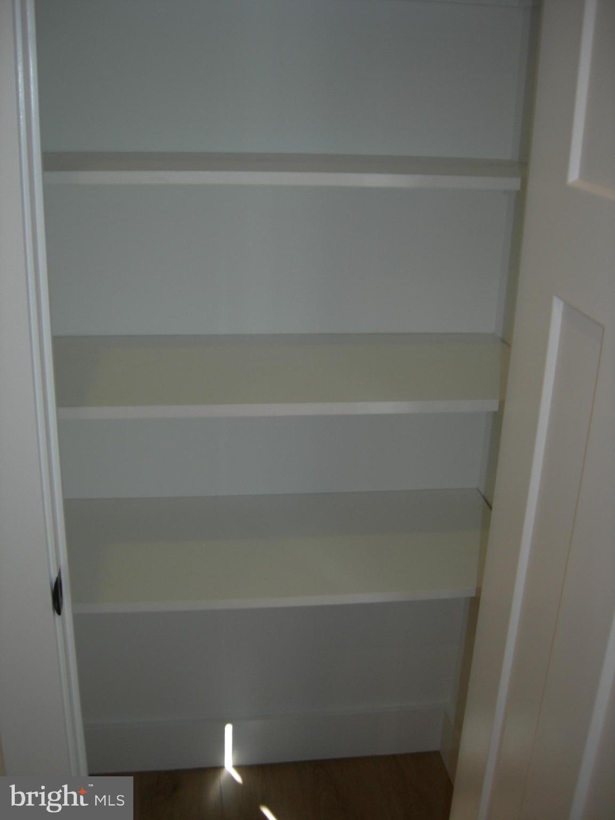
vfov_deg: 51.4
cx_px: 308
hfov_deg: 39.7
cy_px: 410
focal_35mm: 36
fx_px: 853
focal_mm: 7.5
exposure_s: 1/60.1
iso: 64
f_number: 2.7
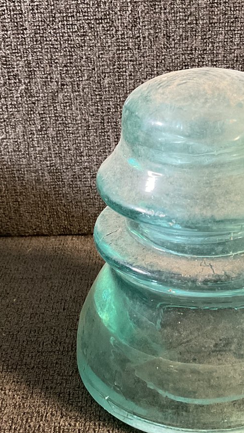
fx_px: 621
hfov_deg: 21.8
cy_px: 238
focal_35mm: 54
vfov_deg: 38.5
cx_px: 211
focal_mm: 3
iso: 250
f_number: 1.8
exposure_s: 1/40
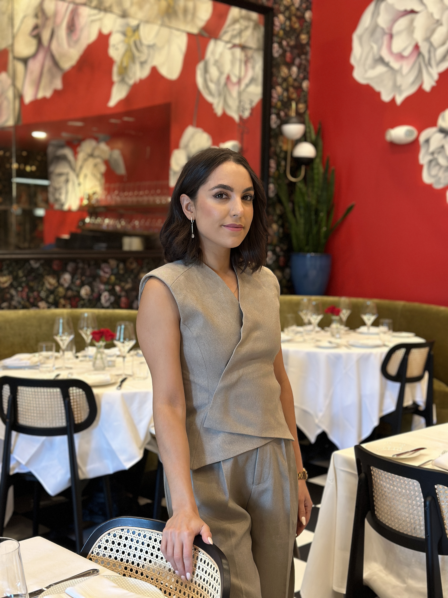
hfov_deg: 30.3
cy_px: 299
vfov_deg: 39.7
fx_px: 828
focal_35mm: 48
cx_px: 224
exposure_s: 1/60
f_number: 1.78
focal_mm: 6.86
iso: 200
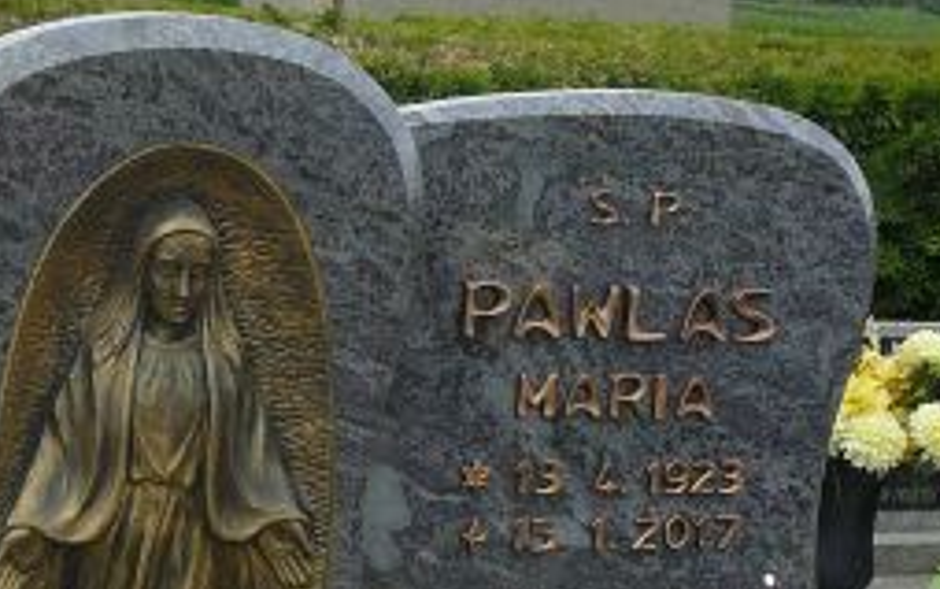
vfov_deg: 12.5
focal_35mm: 104
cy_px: 496
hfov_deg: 19.7
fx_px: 2665
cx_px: 133
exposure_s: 1/400
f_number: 3
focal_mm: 5.8
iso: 80
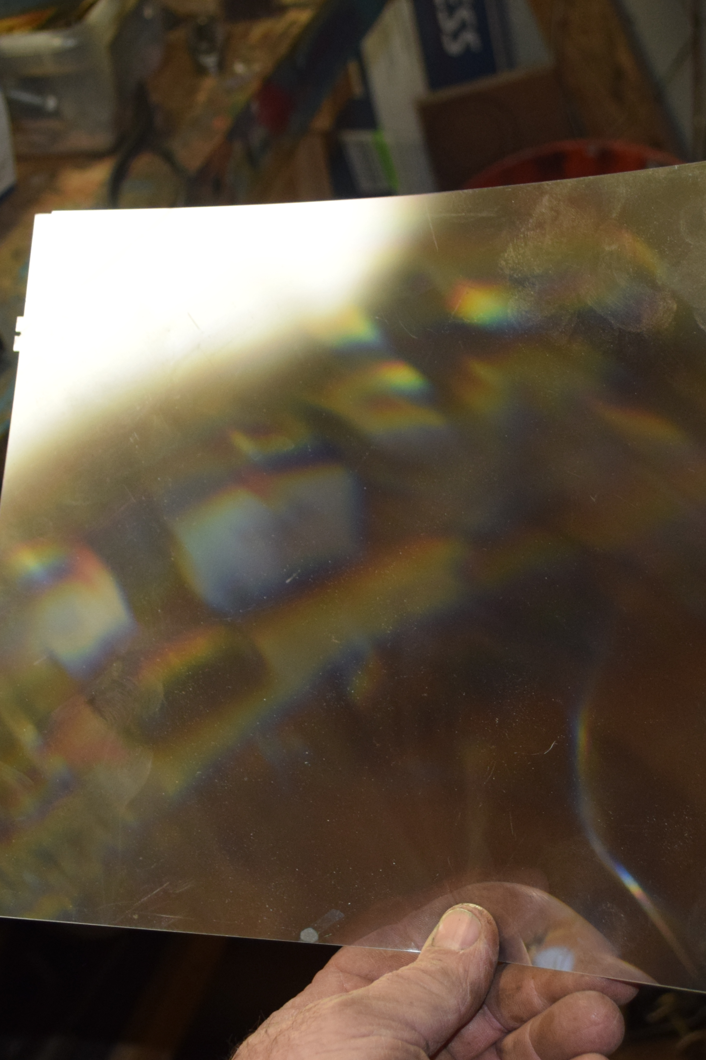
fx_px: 1736
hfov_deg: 22.9
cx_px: 454
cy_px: 622
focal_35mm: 59
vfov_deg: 33.9
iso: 1100
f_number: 3.8
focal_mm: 22
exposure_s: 1/60
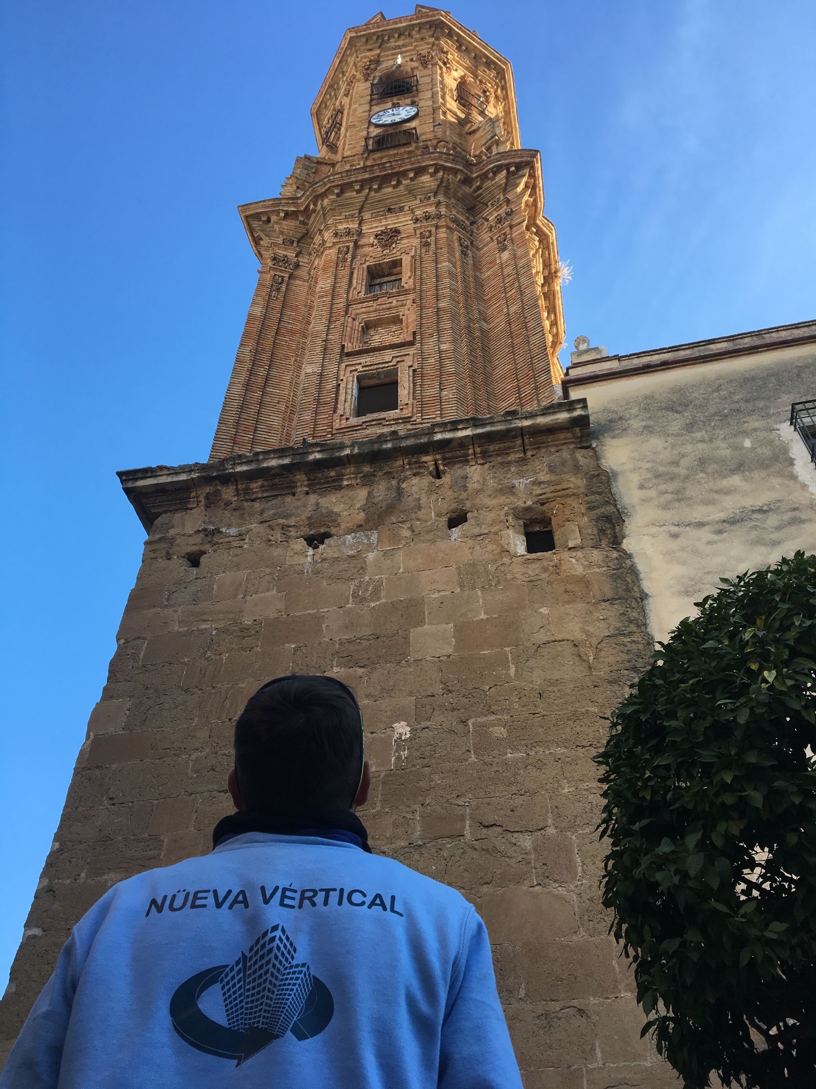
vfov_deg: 61.7
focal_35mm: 29
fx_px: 911
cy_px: 544
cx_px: 408
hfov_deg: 48.2
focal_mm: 4.15
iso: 25
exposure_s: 1/327
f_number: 2.2
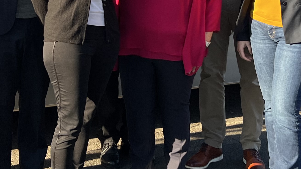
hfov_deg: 24.4
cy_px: -28
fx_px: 694
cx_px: 125
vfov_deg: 13.5
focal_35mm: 87
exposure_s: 1/1698
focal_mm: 5.7
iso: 50
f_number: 1.5
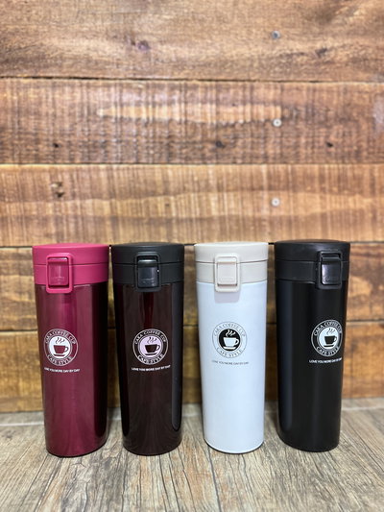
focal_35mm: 26
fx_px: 384
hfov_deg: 53.1
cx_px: 192
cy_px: 256
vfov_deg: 67.3
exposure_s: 1/50
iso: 250
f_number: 1.6
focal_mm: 5.1
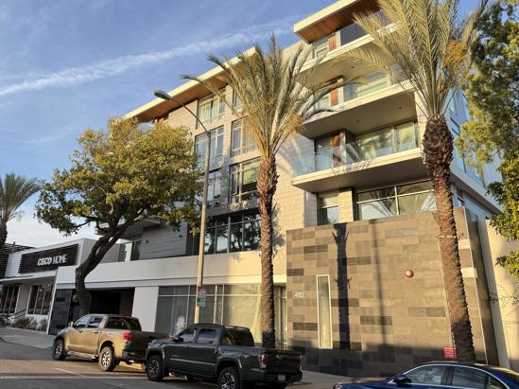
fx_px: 420
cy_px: 169
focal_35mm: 28
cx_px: 234
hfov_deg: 63.3
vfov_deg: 49.6
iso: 100
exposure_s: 1/909
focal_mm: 6.76
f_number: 1.78
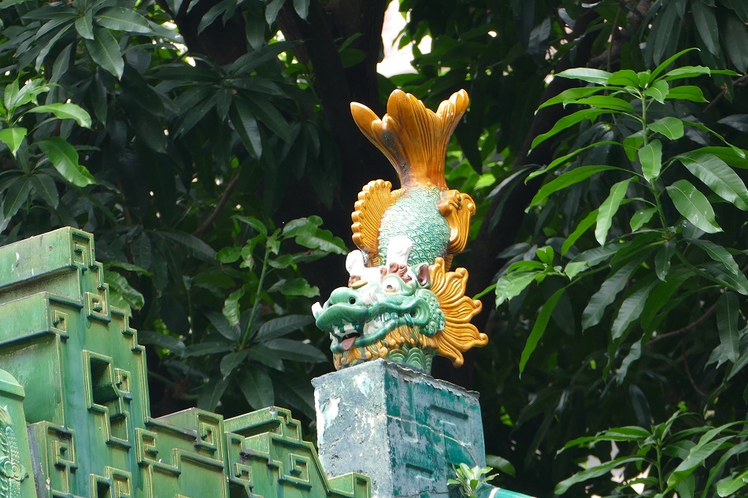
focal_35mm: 729
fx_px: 15143
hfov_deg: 2.8
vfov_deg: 1.9
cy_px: 249
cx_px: 374
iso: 200
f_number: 4
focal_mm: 146
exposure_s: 1/125
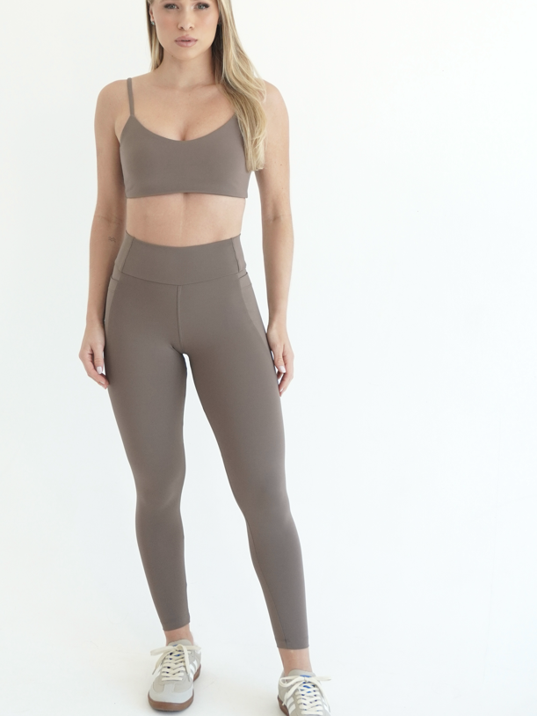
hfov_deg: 22.2
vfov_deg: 29.3
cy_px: 256
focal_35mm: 66
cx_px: 172
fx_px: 1359
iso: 640
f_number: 5.6
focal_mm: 29
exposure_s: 1/160
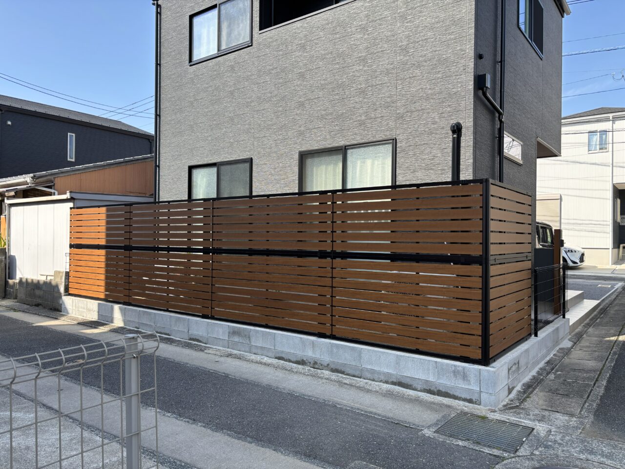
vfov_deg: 53.1
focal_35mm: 26
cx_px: 312
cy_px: 234
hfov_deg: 67.3
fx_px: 469
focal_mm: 5.96
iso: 50
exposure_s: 1/1115
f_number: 1.6
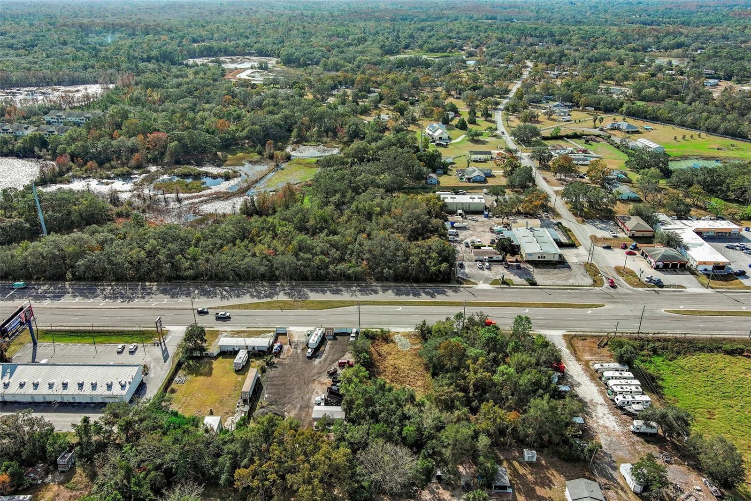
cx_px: 376
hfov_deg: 63.7
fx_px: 605
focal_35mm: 29
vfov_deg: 44.9
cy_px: 250
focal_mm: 10.57
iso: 100
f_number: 2.8
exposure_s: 1/1200
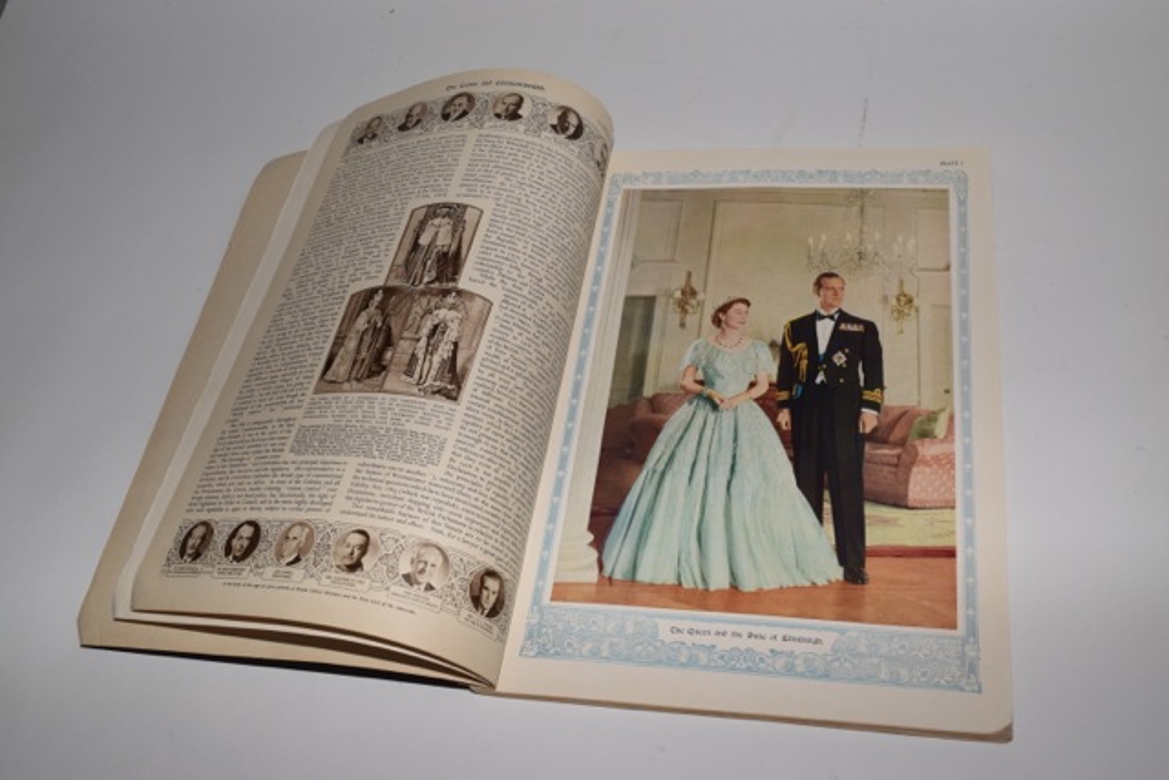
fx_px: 1218
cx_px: 584
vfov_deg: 35.5
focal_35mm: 38
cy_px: 390
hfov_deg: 51.3
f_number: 8
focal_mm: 25
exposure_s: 1/125
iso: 800
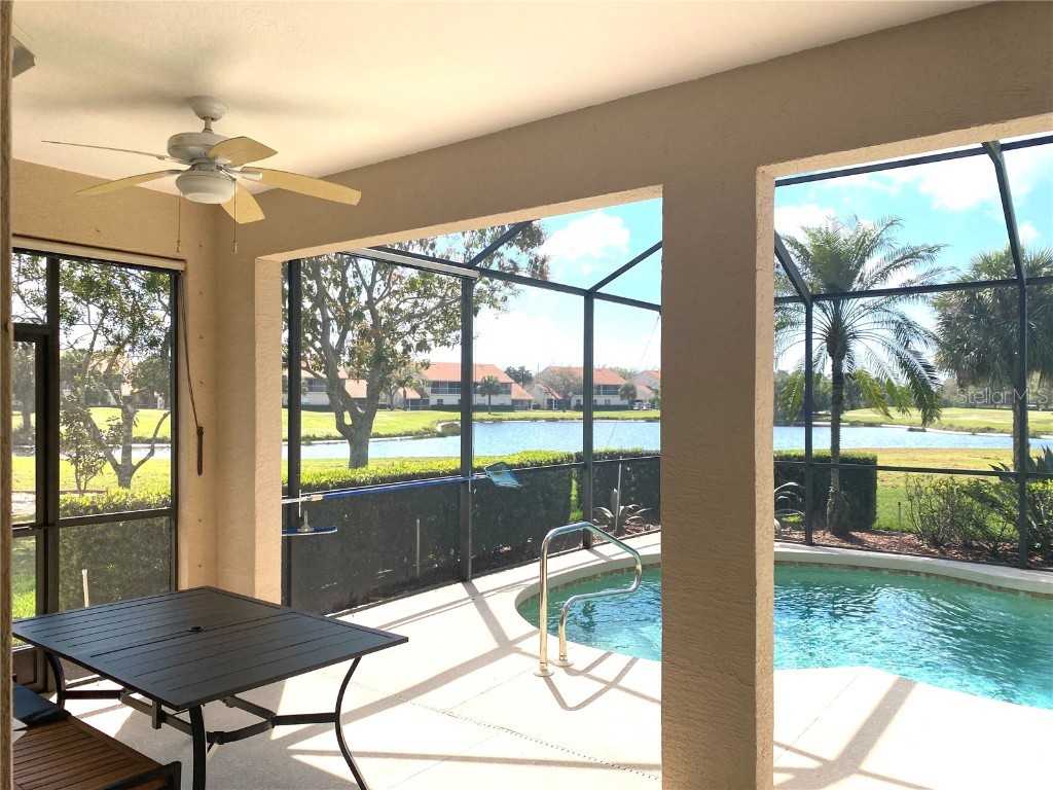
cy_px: 395
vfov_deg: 53.1
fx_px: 791
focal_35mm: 26
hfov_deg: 67.3
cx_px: 526
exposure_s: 1/1629
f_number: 1.8
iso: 32
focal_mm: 4.25
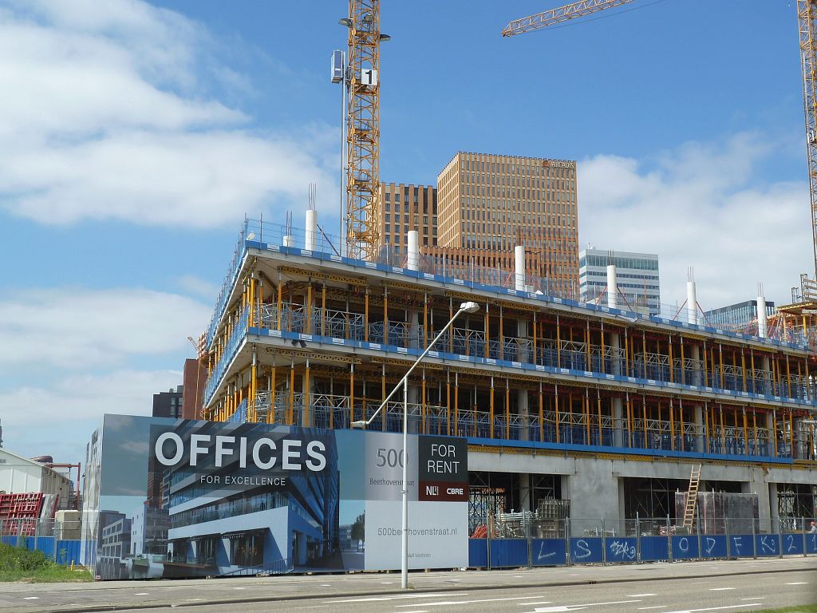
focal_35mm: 44
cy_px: 306
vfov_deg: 32.9
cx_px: 408
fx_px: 1038
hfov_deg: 42.9
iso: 80
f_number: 4.5
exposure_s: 1/400
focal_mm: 7.3
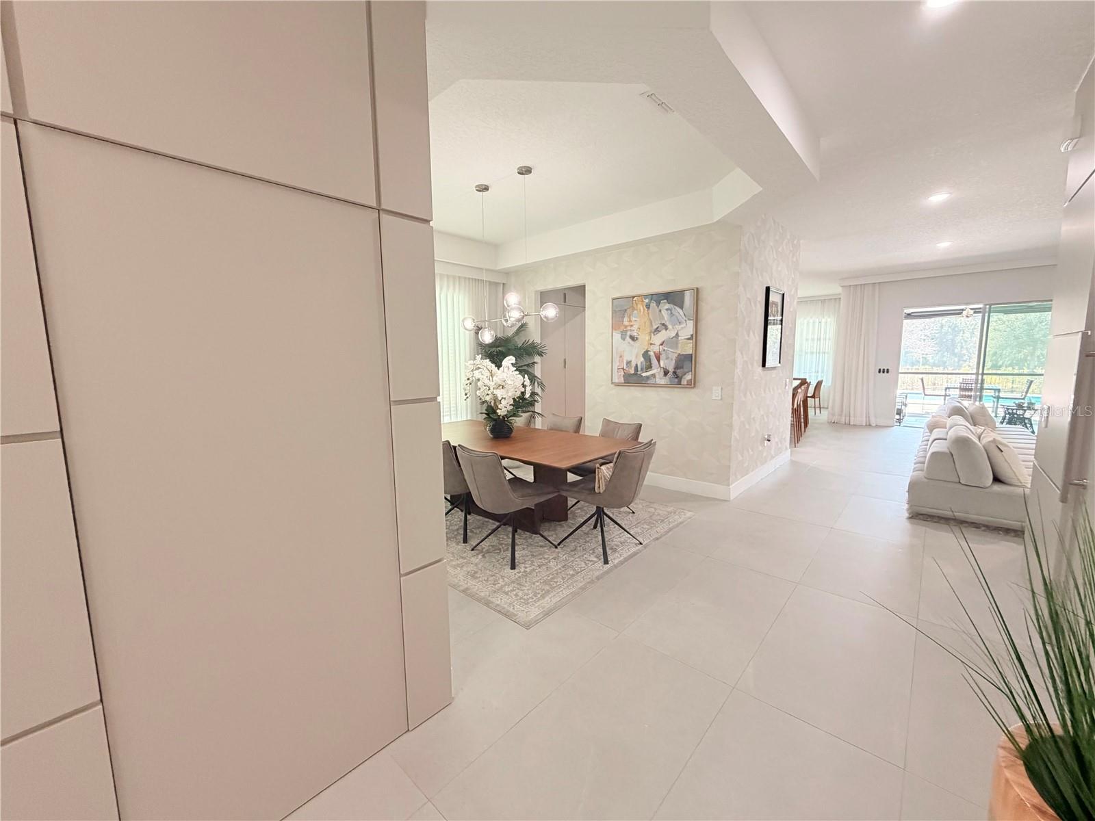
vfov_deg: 85.7
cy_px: 410
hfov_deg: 102.1
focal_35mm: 14
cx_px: 548
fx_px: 443
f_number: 2.2
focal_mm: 2.22
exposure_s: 1/120
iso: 320
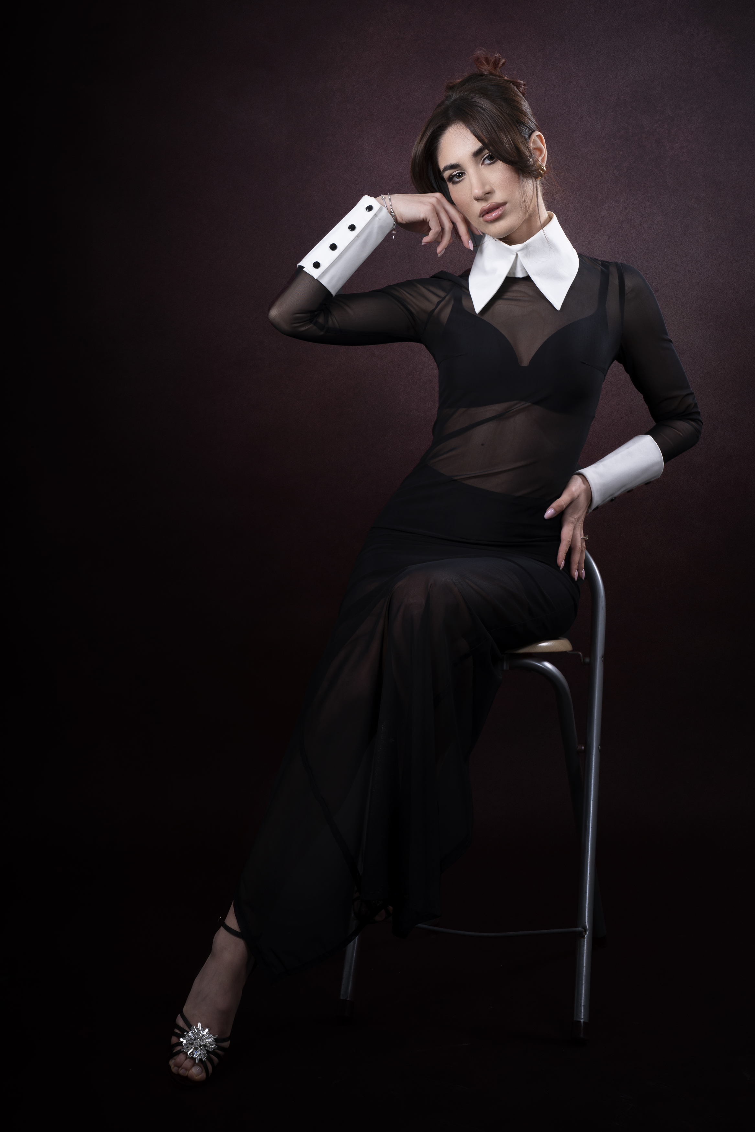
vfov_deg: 40.3
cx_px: 378
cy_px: 566
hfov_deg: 27.5
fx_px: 1541
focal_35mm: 49
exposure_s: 1/160
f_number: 9
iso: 100
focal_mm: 49
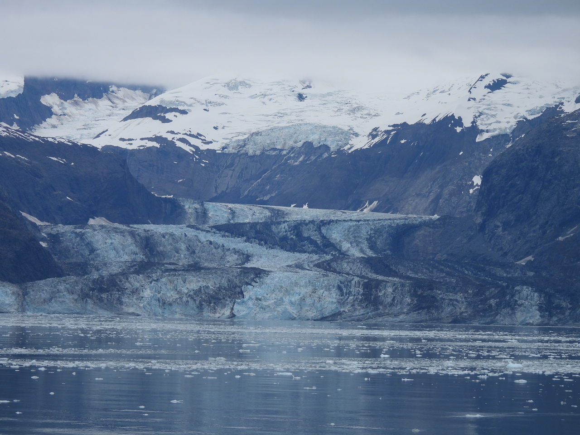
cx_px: 290
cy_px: 218
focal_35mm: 185
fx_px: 3100
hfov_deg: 10.7
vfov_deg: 8.0
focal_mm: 33
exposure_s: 1/640
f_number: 4.5
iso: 100
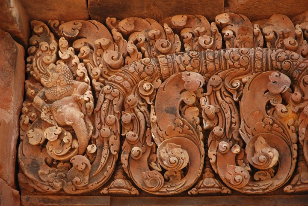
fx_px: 796
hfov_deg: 21.9
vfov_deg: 14.7
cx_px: 154
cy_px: 103
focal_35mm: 93
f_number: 5
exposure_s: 1/100
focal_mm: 62
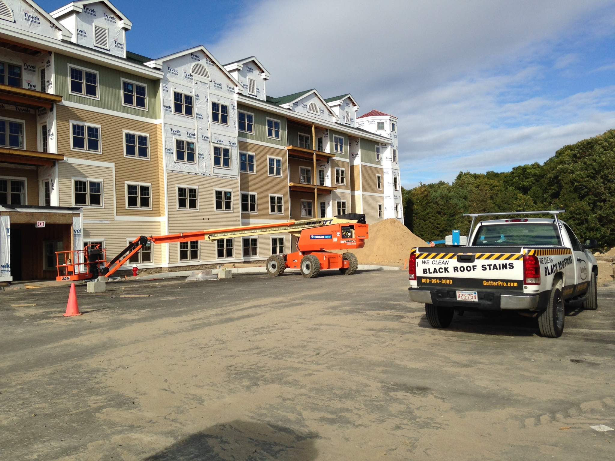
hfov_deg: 55.4
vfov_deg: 42.9
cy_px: 230
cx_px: 308
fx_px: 586
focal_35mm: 33
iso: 50
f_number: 2.4
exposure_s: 1/2008
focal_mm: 4.12
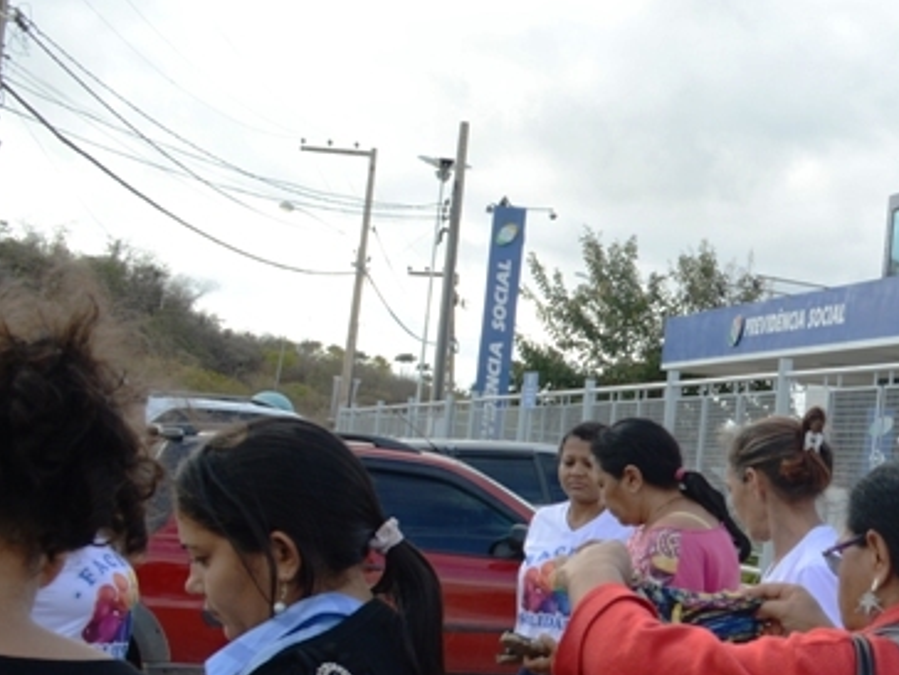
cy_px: 422
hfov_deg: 21.3
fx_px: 2104
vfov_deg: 18.2
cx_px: 1240
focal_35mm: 81
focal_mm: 20
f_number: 8
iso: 100
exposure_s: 1/100
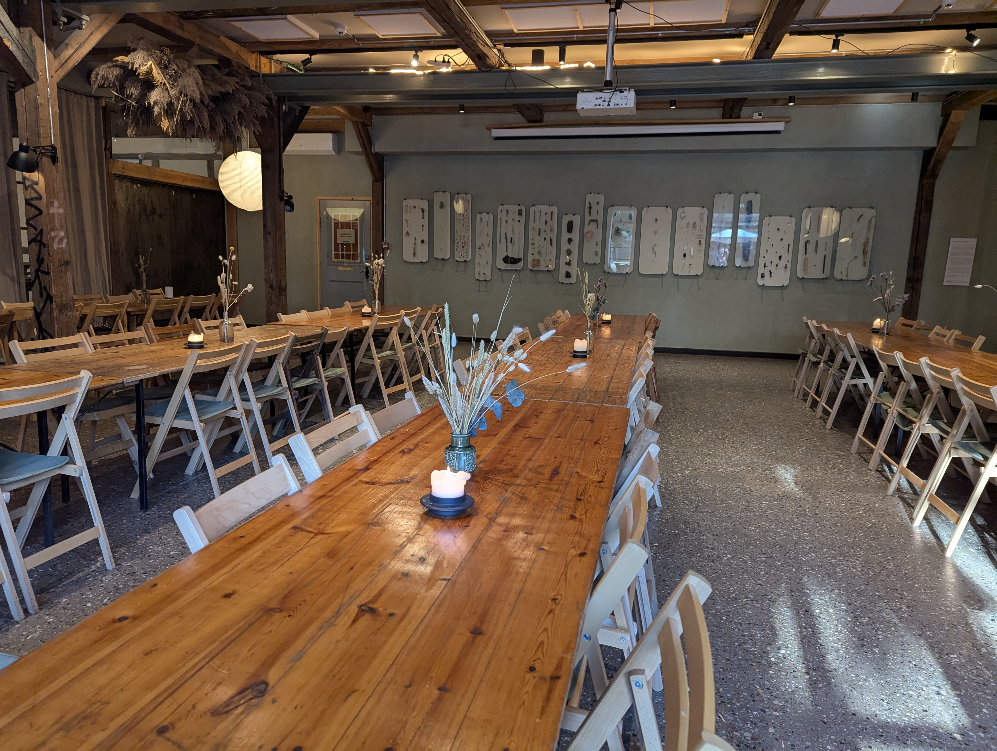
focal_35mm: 24
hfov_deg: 71.5
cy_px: 376
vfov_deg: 56.9
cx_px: 498
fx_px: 692
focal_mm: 6.81
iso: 629
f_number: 1.85
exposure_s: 1/219
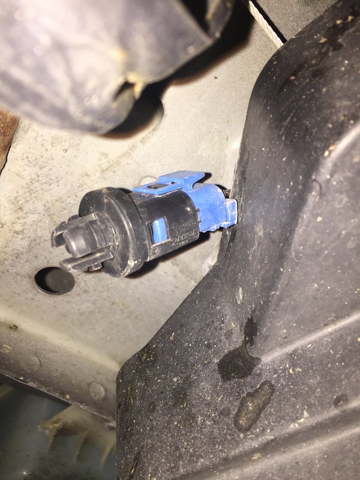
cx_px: 180
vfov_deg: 61.7
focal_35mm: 29
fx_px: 402
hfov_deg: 48.2
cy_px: 240
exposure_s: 1/56
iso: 32
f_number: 2.2
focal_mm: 4.15
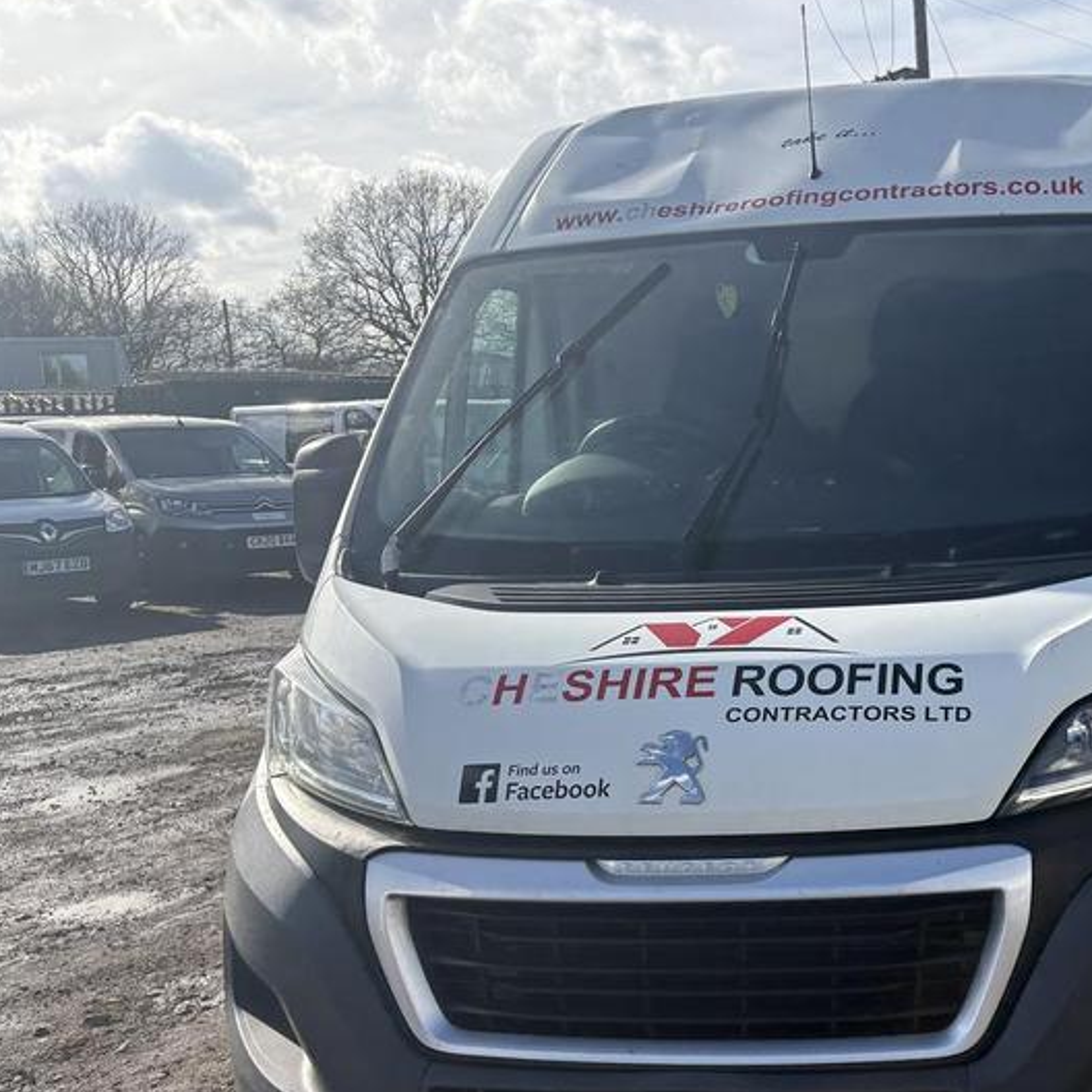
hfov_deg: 40.6
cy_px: 633
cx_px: 914
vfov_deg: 42.7
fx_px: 1392
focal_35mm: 39
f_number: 1.6
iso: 64
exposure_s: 1/3831
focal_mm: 5.96
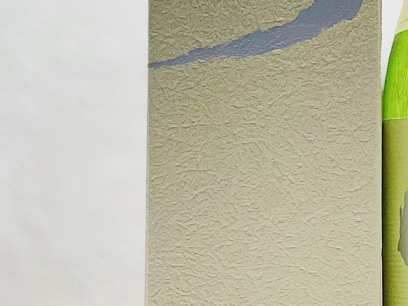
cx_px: 365
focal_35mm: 148
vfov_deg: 10.0
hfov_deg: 13.2
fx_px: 1744
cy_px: 33
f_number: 2
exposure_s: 1/100
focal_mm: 6
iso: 100
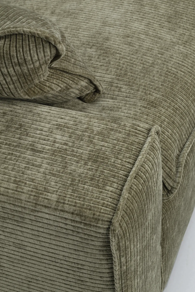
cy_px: 146
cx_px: 98
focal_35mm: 75
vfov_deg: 27.0
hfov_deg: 18.2
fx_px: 609
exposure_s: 1/125
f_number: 16
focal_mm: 50
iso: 100
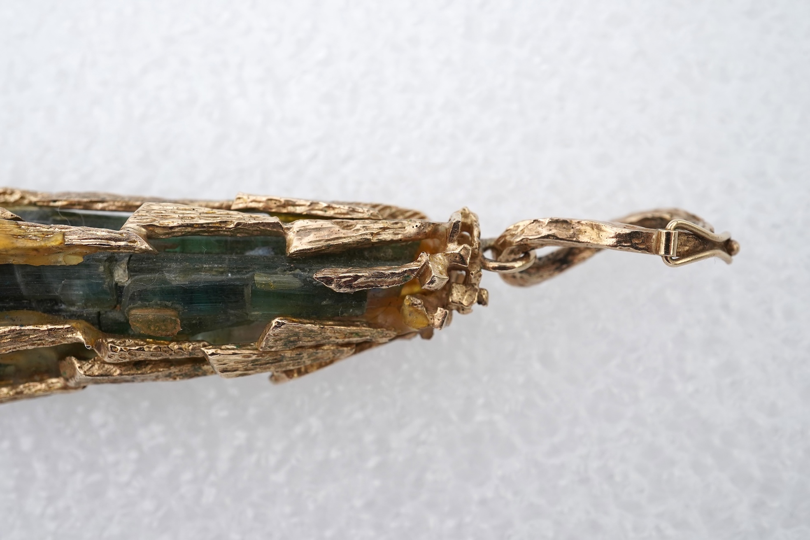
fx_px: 1012
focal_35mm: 45
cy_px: 270
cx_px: 405
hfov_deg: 43.6
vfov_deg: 29.9
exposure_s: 1/125
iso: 400
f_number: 14
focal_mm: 30
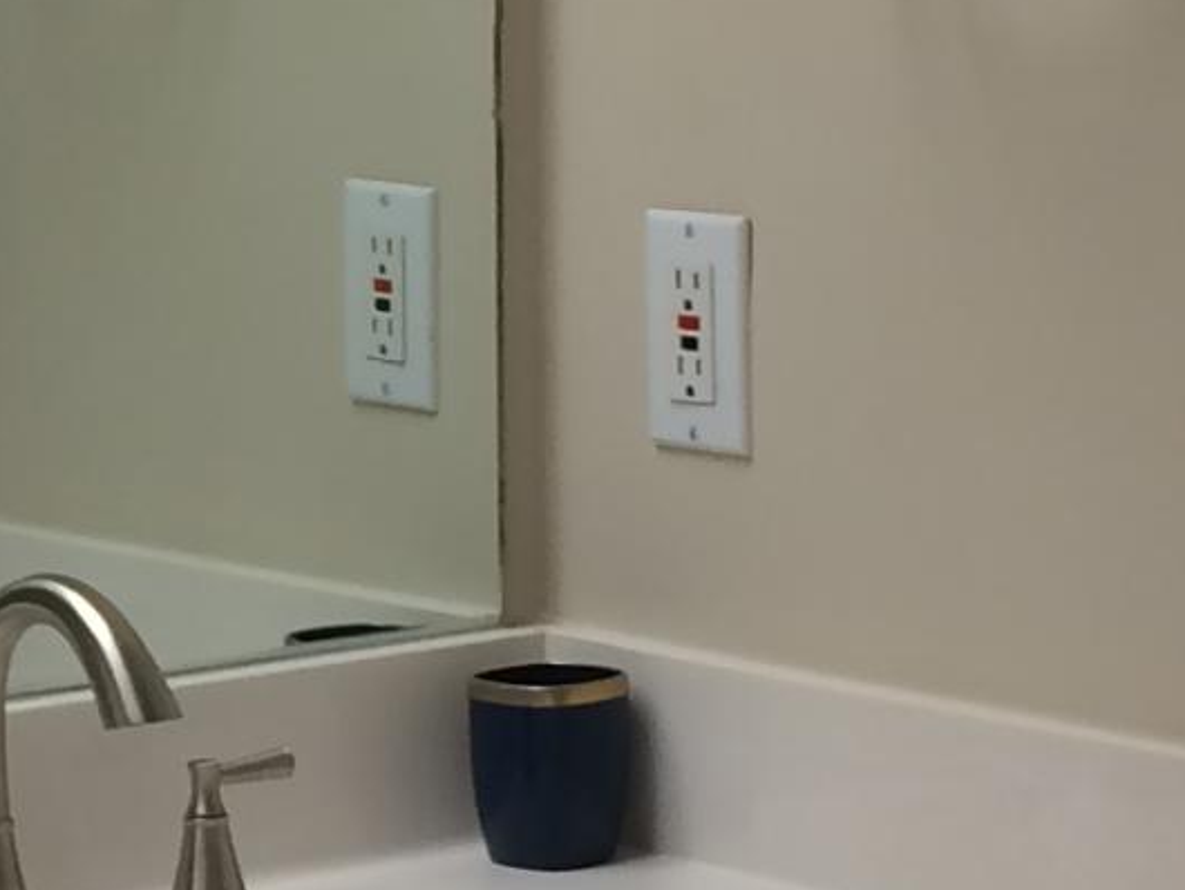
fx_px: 5617
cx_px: -161
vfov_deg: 9.0
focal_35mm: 164
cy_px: 640
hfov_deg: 11.8
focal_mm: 4.15
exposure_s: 1/30
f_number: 2.2
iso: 40
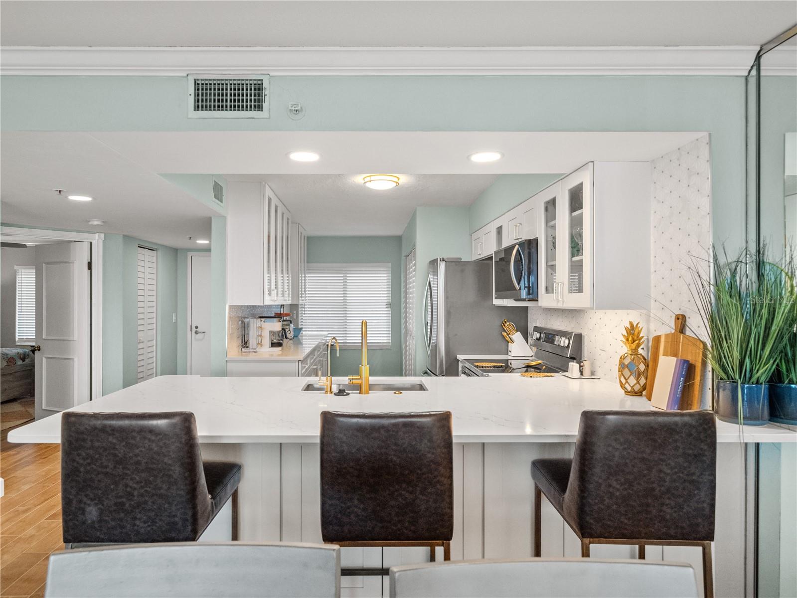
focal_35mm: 20
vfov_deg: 66.0
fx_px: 461
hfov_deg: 81.7
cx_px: 398
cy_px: 299
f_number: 4
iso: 1600
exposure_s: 1/50
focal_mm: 10
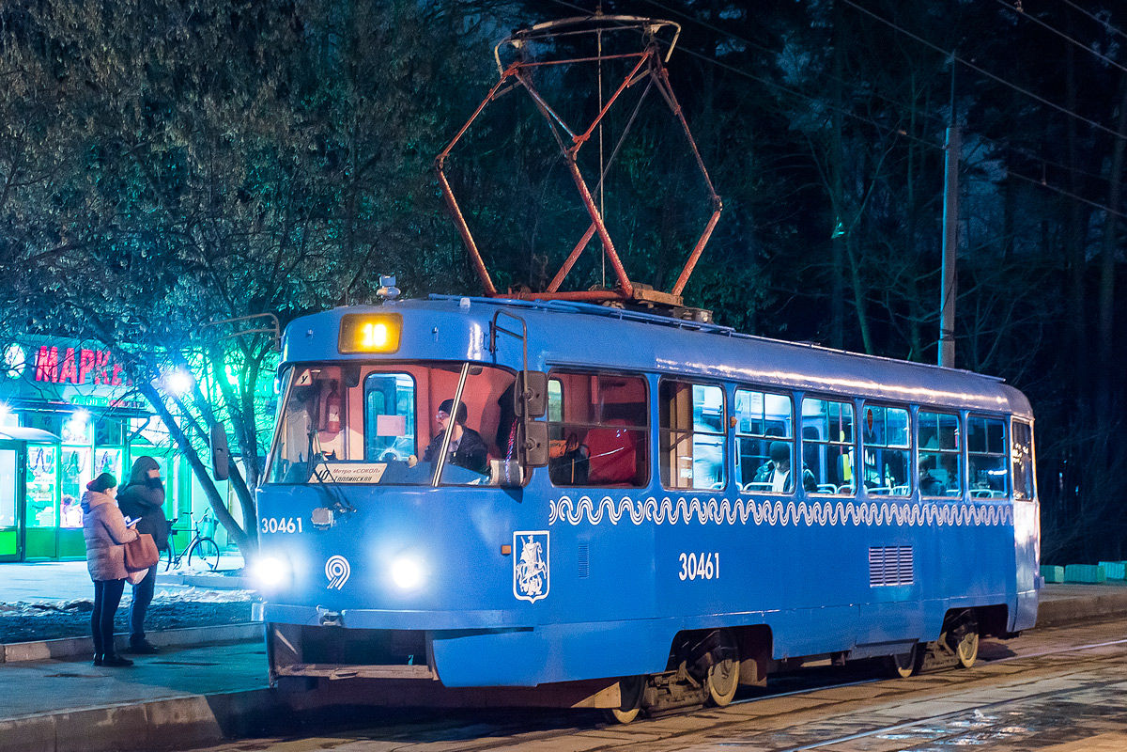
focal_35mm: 68
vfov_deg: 20.2
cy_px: 376
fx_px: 2113
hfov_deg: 29.9
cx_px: 564
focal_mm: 45
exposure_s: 1/4
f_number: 4.5
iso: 400
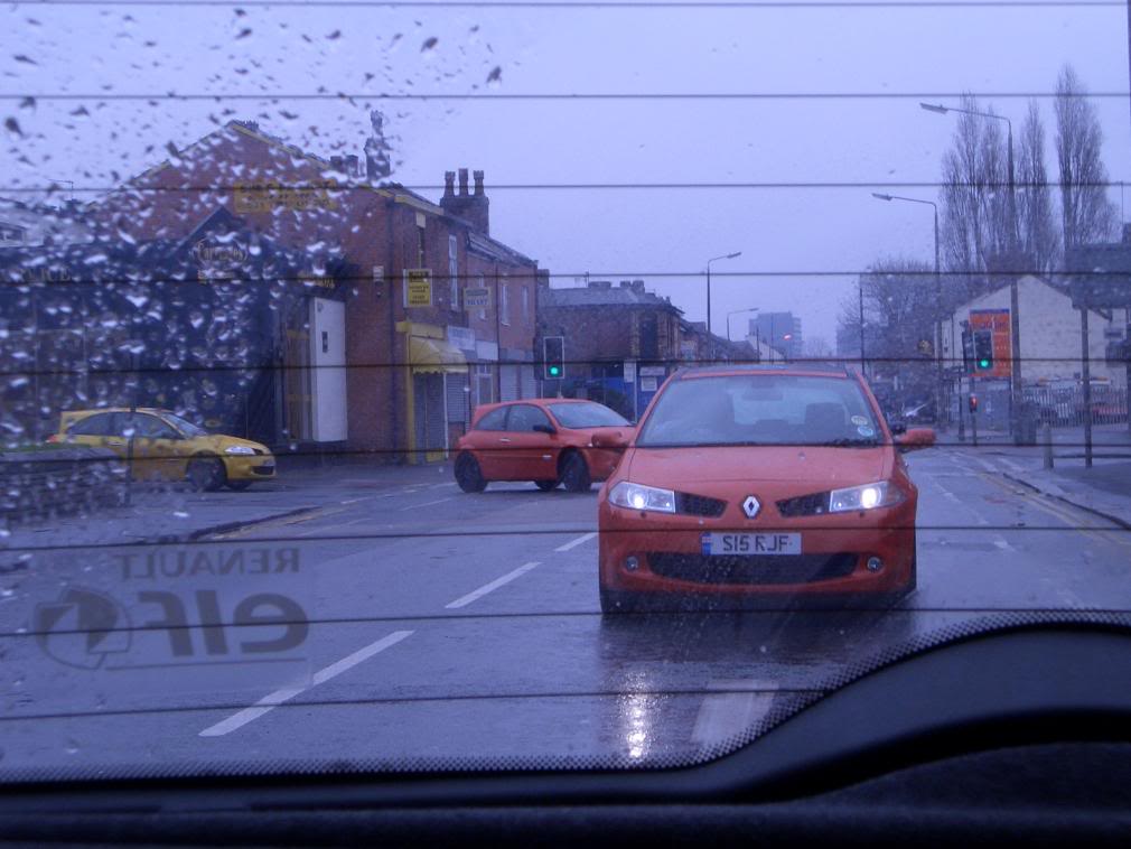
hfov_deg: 26.7
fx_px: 2386
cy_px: 424
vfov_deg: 20.2
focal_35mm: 73
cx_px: 566
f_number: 5.5
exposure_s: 1/80
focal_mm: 9.7
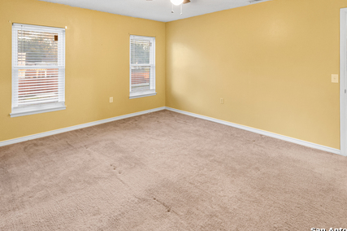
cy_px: 62
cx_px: 183
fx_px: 202
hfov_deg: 81.2
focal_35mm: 21
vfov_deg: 56.9
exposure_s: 1/60
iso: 4000
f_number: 4
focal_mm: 14
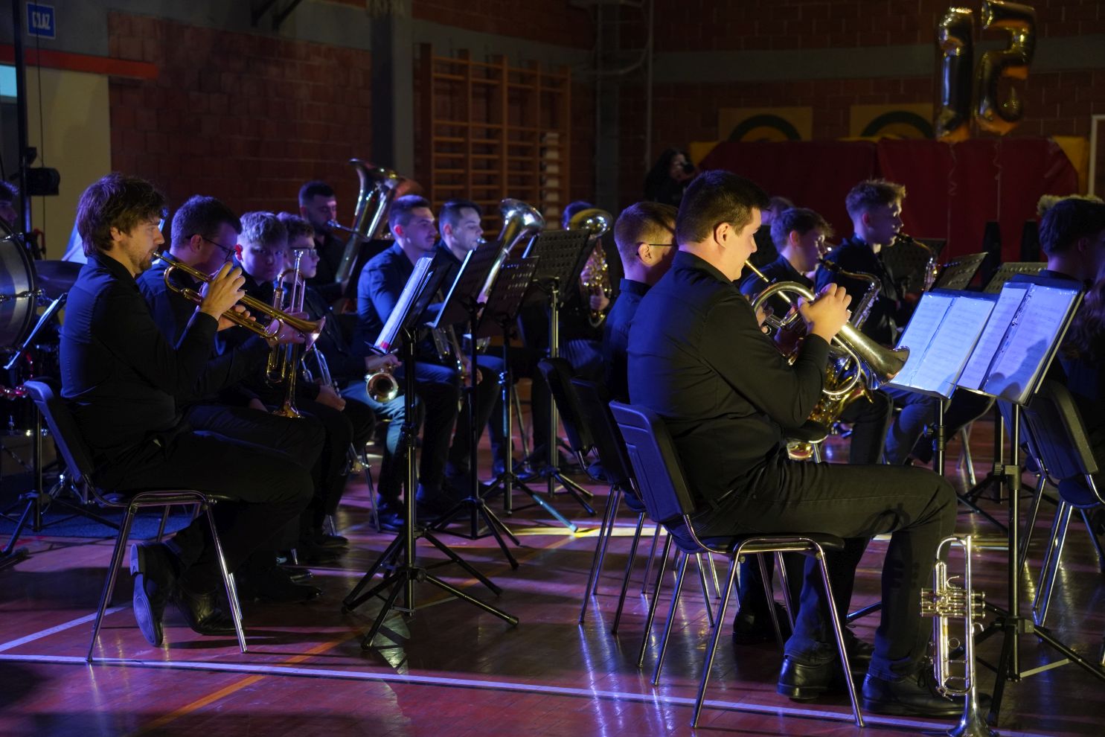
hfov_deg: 27.0
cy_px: 368
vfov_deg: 18.2
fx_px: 2302
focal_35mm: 75
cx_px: 552
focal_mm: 50
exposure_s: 1/80
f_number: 3.2
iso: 1000
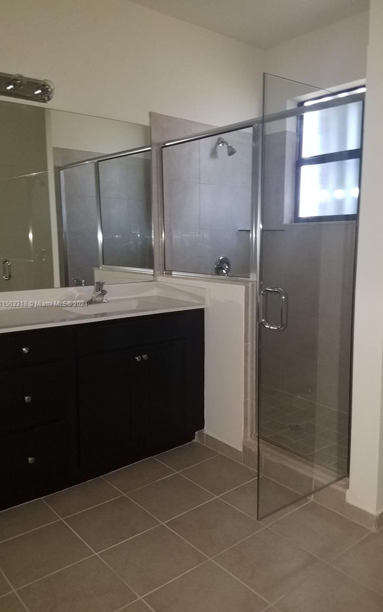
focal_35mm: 28
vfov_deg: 66.5
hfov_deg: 44.3
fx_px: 468
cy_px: 304
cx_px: 226
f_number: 1.7
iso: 125
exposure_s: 1/14
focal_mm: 4.2
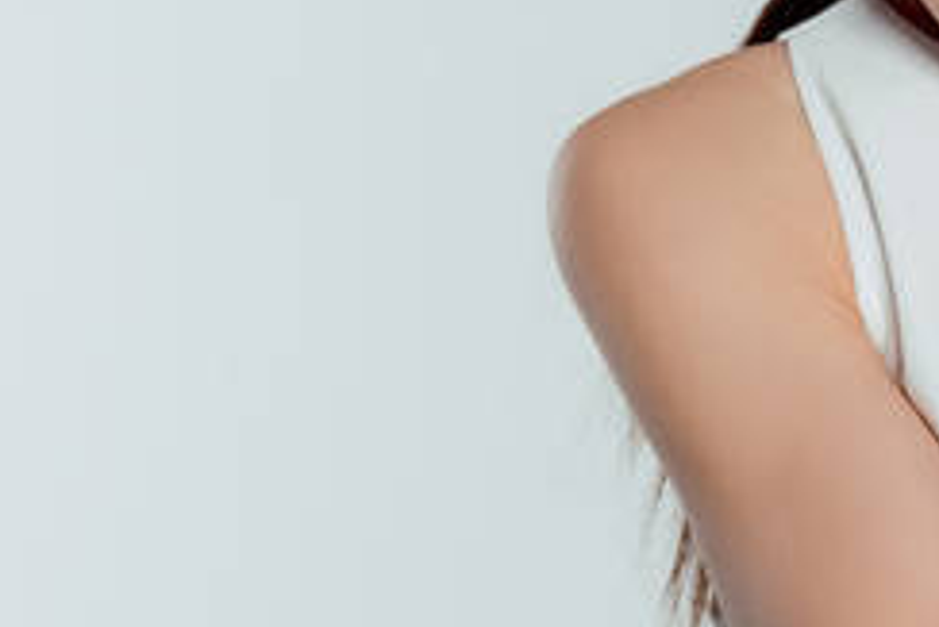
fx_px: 11483
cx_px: 945
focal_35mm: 440
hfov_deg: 4.7
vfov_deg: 3.1
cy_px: -56
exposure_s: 1/160
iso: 100
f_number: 9
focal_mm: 105
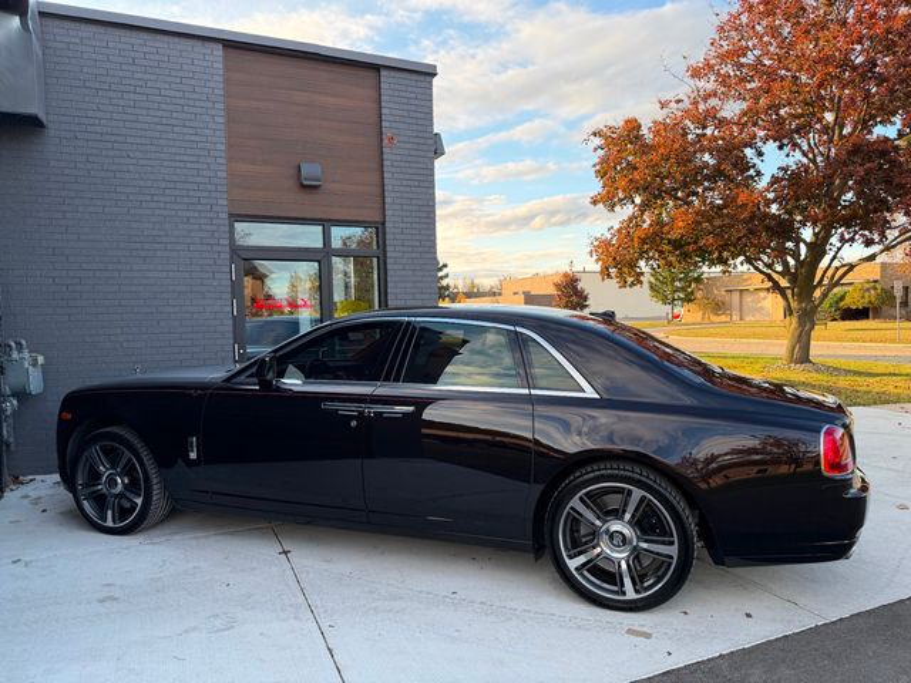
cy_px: 342
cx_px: 456
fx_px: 632
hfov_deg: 71.6
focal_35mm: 24
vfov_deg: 56.8
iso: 100
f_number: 1.78
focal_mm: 6.76
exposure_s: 1/702
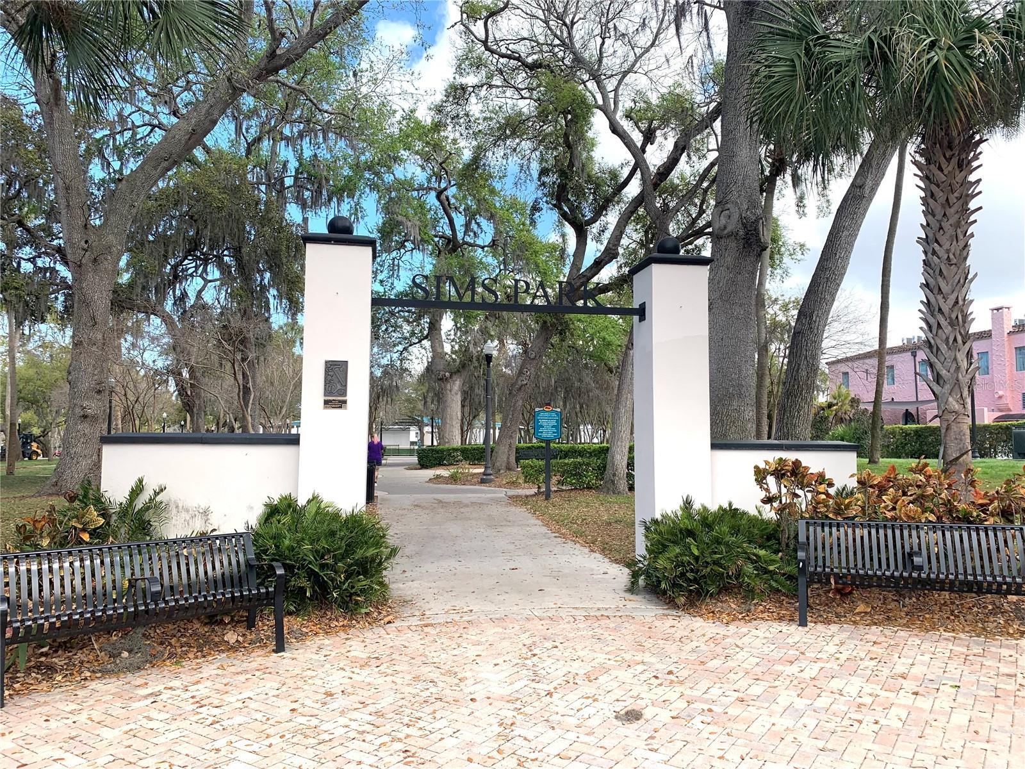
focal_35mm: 26
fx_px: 770
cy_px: 384
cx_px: 512
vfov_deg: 53.1
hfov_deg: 67.3
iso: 25
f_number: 1.8
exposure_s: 1/802
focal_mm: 4.25
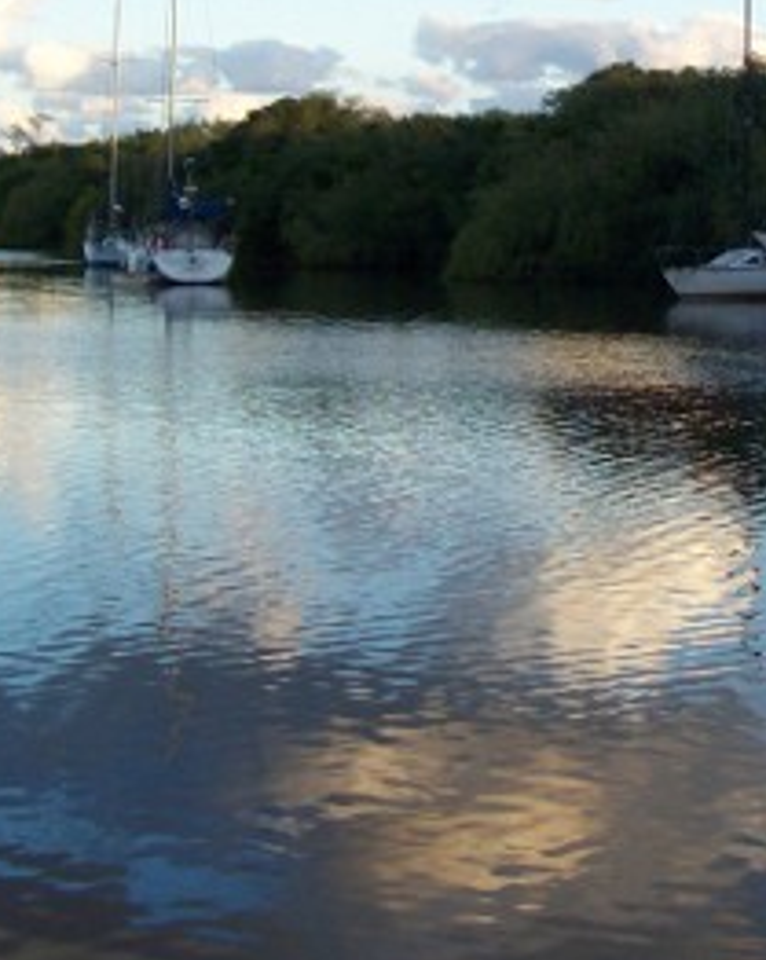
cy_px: 99
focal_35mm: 86
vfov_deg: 21.8
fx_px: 2441
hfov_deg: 17.3
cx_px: 828
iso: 80
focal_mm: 6
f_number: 2.7
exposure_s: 1/286
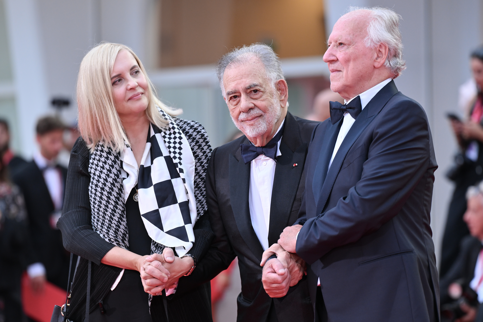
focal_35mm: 200
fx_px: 2683
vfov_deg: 6.9
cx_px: 242
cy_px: 161
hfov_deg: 10.3
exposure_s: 1/500
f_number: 3.5
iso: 640
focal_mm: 200
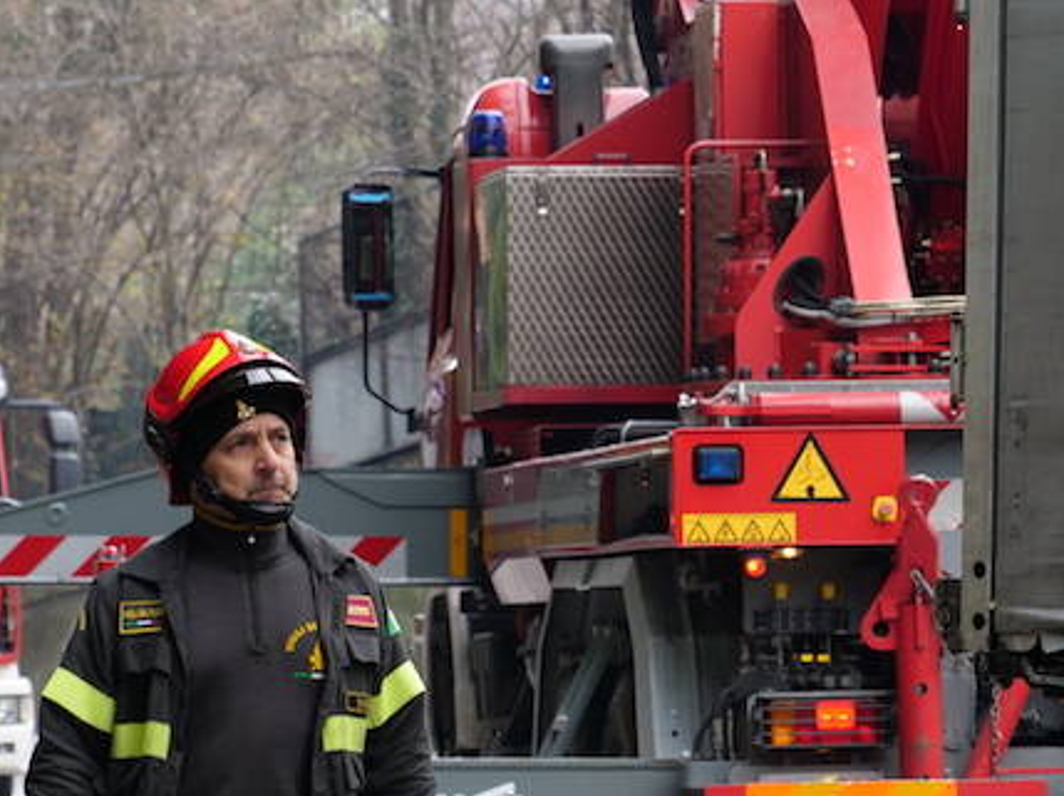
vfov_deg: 5.3
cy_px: 608
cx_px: 563
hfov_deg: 7.1
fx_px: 8599
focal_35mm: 280
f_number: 4.5
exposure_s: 1/100
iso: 200
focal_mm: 60
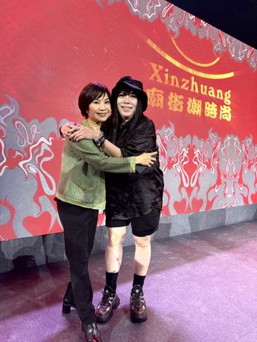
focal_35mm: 24
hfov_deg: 56.9
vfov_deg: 71.6
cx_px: 128
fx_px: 237
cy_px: 171
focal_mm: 6.76
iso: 320
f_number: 1.78
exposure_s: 1/240
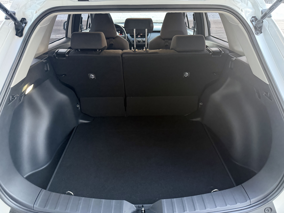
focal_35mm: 24
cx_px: 142
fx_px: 197
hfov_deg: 71.6
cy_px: 106
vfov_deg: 56.8
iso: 1000
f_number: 1.78
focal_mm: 6.76
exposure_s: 1/35
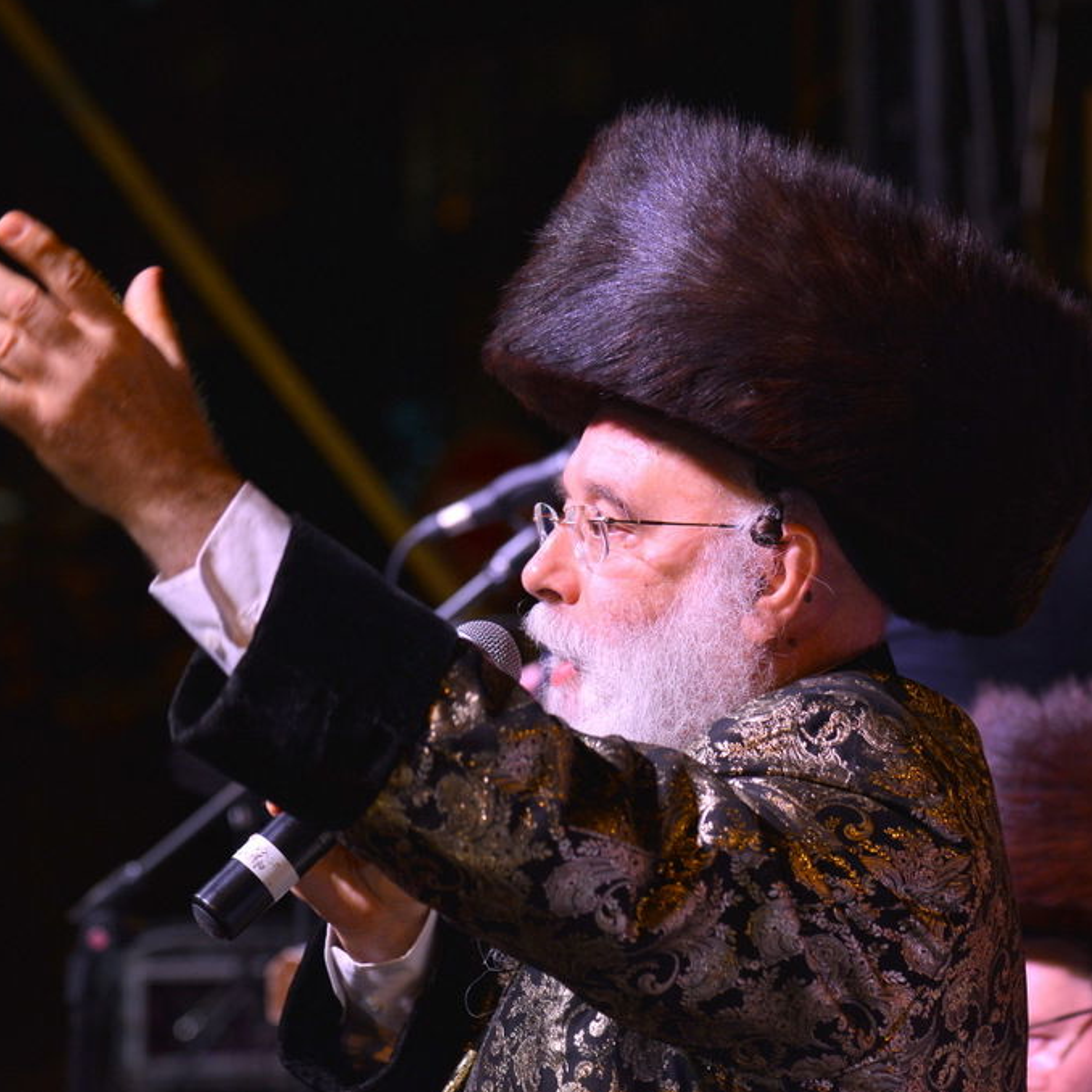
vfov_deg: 11.3
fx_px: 5496
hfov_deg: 11.3
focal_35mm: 154
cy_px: 545
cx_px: 610
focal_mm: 120
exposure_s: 1/160
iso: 1250
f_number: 5
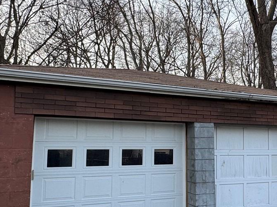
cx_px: 192
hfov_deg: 43.0
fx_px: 344
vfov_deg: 33.6
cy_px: 109
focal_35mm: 43
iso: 40
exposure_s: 1/375
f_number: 2.2
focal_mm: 2.22
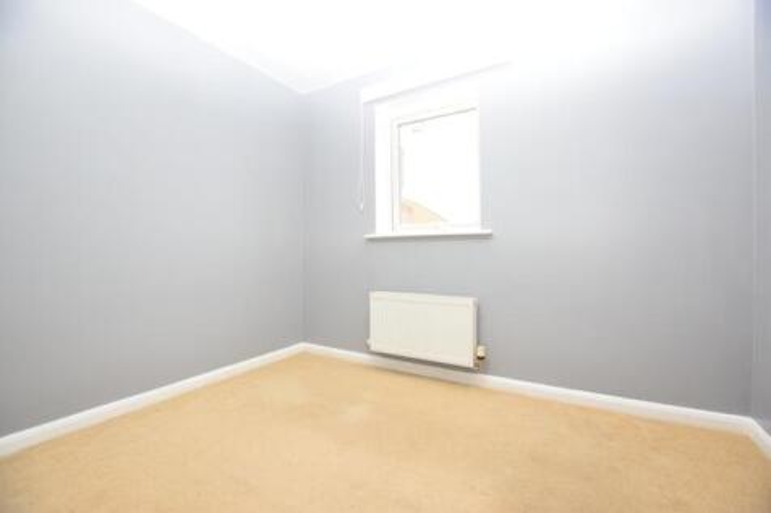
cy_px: 256
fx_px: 321
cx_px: 386
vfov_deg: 77.3
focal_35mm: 15
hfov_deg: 100.4
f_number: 4
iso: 800
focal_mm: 10
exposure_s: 1/60
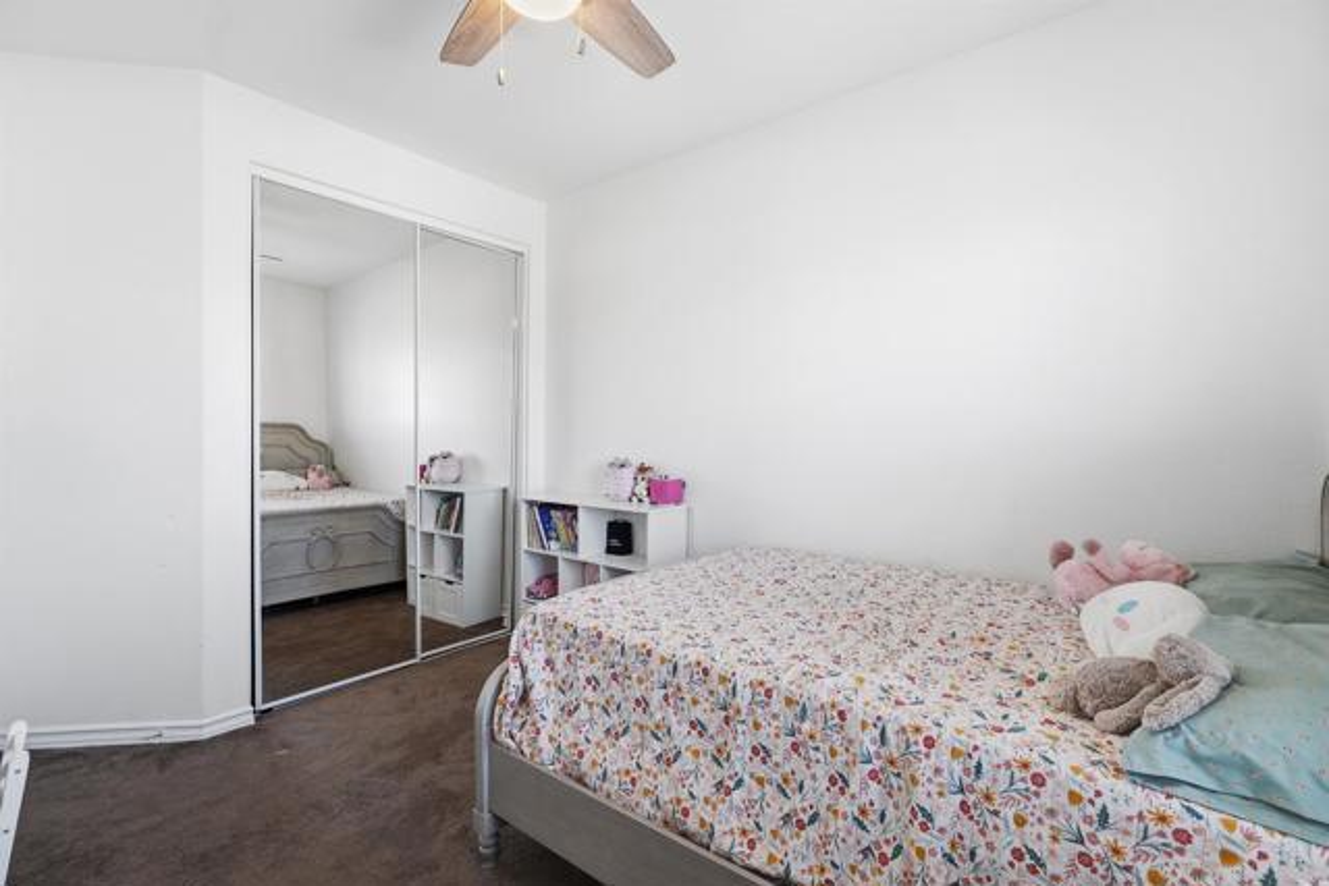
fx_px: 591
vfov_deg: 73.8
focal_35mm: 16
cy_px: 443
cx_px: 664
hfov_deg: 96.7
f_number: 4.5
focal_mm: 16
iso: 320
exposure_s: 1/15
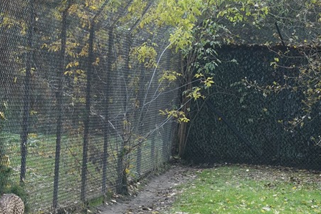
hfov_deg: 12.8
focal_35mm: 160
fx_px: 1427
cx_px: 101
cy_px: 184
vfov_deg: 8.6
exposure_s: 1/80
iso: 125
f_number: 4
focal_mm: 25.7
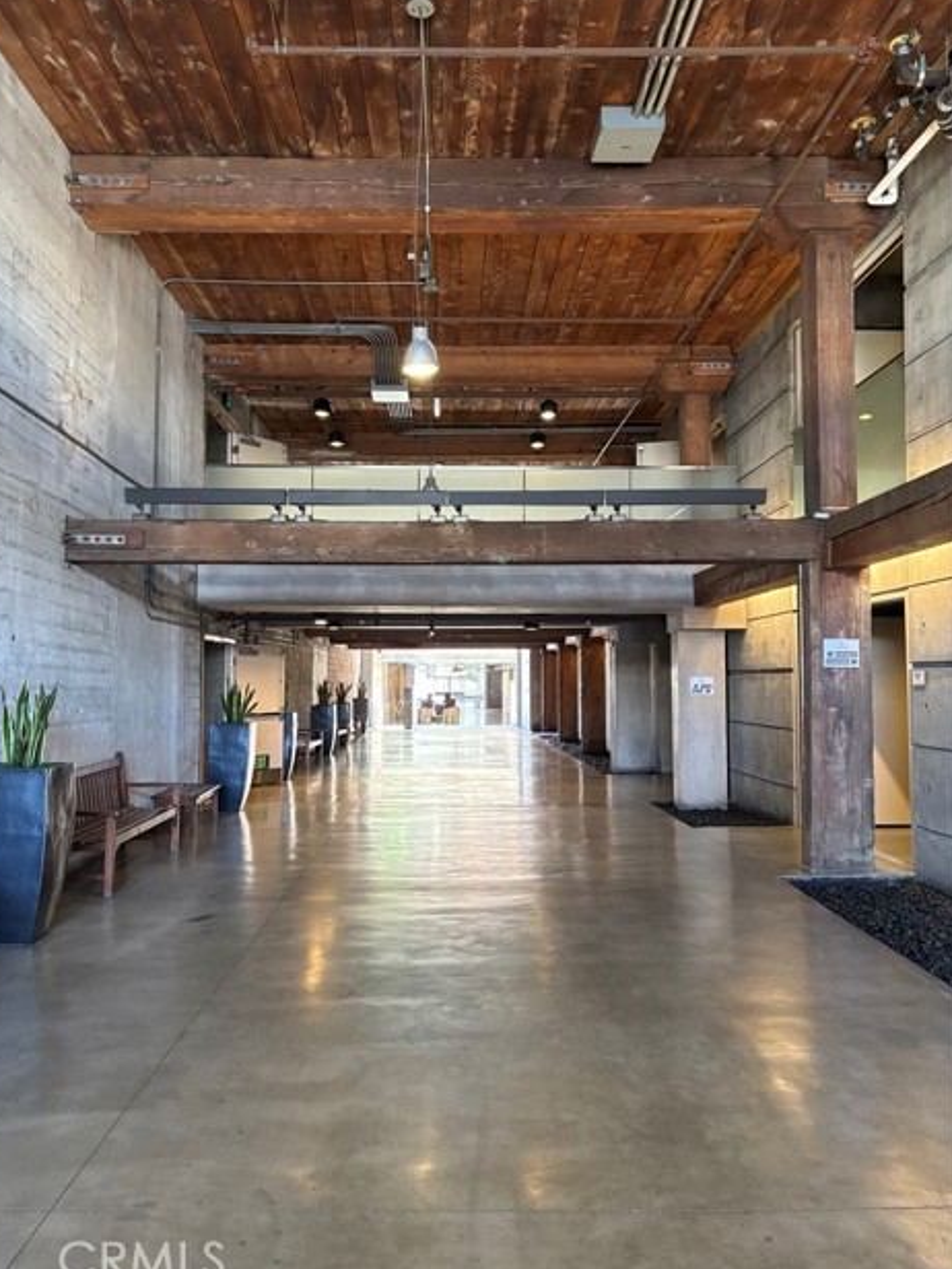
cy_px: 630
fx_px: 990
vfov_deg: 65.3
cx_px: 464
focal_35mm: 27
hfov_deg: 51.3
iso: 500
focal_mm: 5.96
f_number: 1.6
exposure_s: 1/60
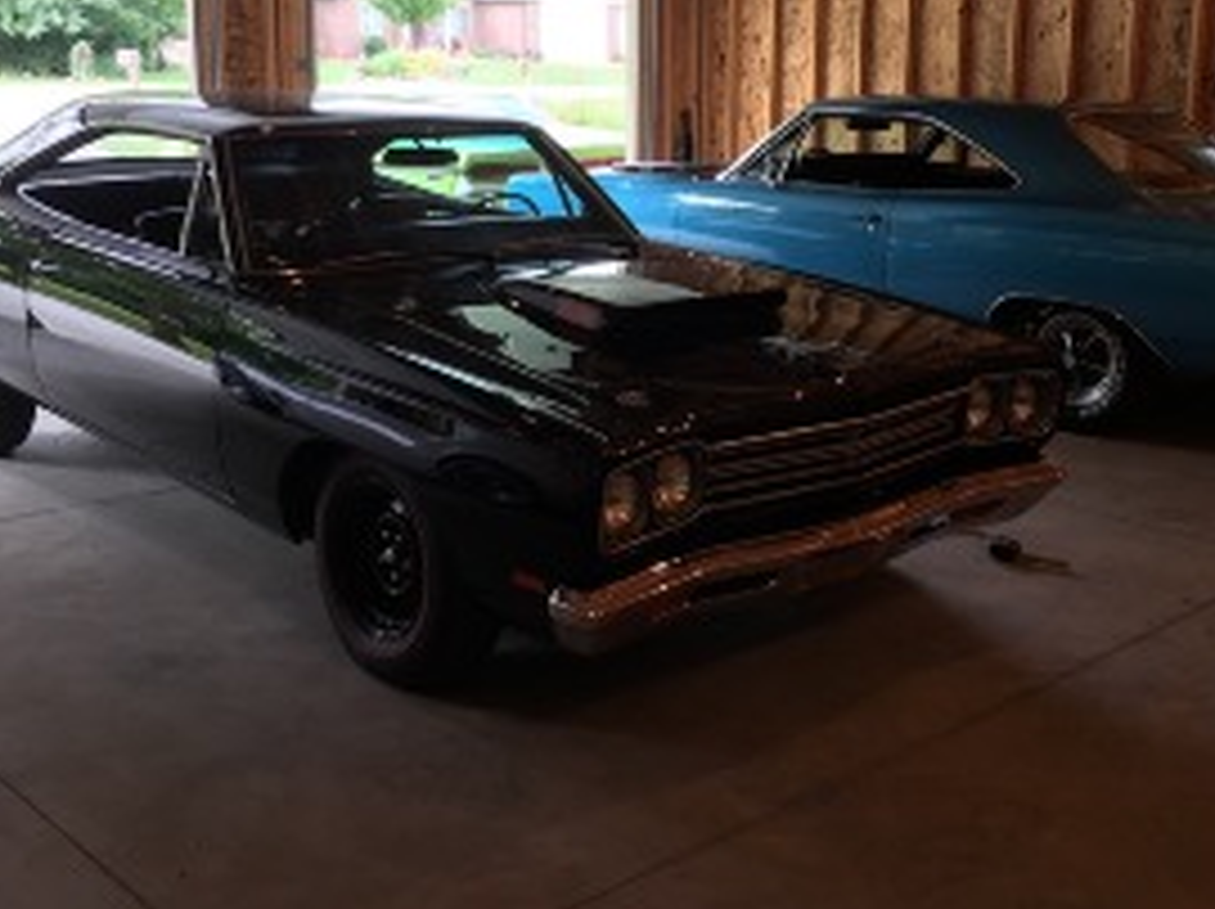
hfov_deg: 43.8
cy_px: 328
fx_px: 1508
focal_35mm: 43
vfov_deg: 33.3
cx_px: 680
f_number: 2.2
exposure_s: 1/40
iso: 32
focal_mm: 4.15
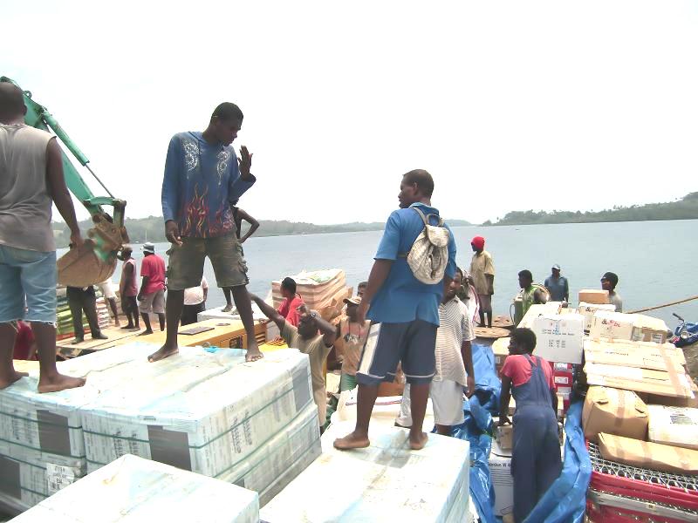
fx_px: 565
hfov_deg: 63.4
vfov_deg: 49.7
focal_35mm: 28
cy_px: 262
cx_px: 349
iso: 64
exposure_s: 1/500
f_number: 7
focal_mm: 4.9
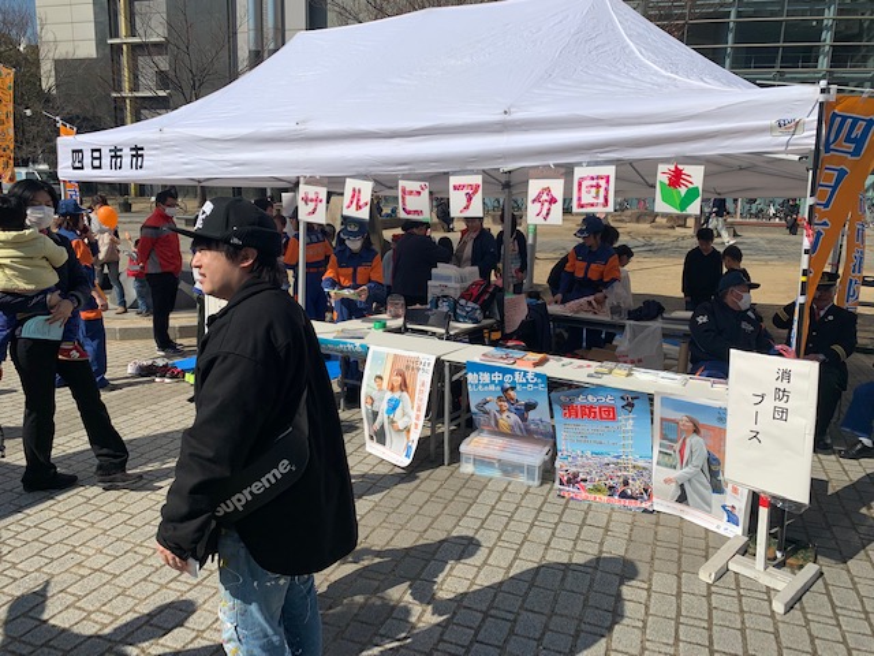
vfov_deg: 53.1
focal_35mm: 26
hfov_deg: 67.3
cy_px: 328
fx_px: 656
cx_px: 437
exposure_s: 1/4098
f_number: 1.8
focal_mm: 4.25
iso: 25
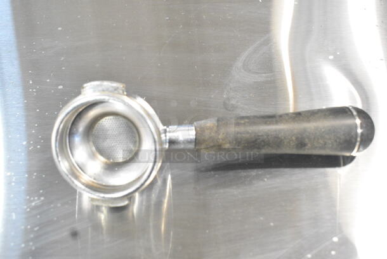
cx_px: 194
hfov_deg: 51.2
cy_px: 130
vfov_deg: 35.6
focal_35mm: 38
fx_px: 404
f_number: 6.3
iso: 6400
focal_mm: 25
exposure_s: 1/160
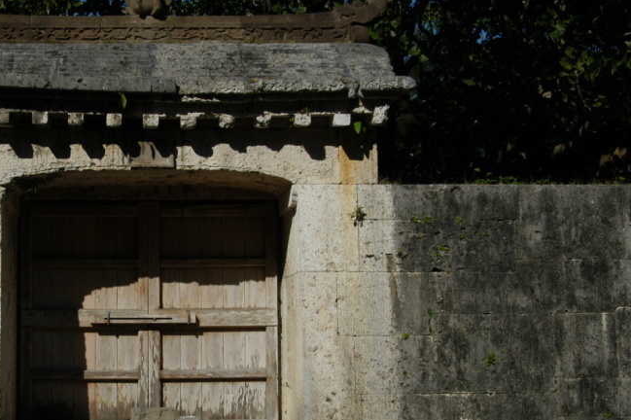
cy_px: 245
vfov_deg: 19.2
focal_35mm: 71
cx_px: 149
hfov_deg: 28.0
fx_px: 1244
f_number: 11
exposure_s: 1/500
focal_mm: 30
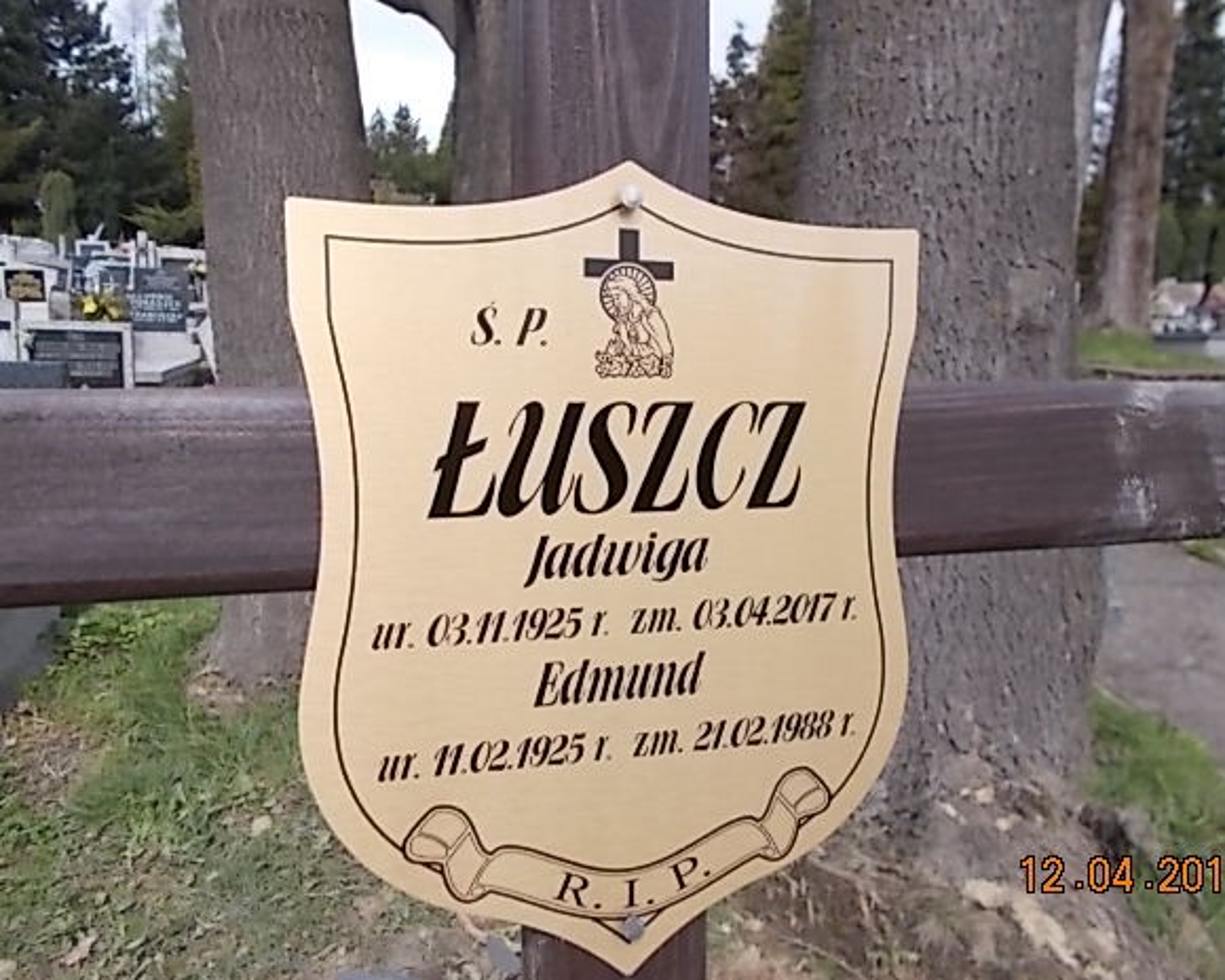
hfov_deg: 62.2
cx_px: 642
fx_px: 1015
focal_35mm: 28
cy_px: 488
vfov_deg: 51.5
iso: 80
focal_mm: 4.6
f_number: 8
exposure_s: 1/100
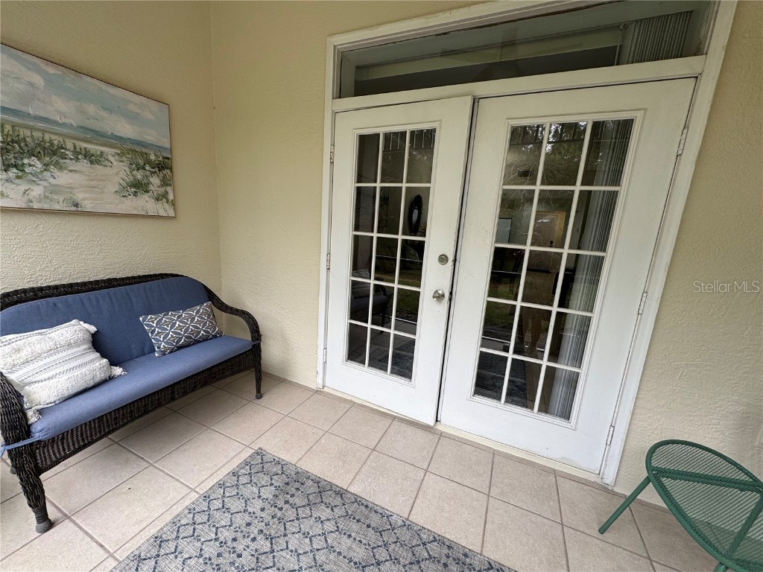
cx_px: 382
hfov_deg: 102.1
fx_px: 309
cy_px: 286
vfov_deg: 85.7
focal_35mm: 14
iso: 40
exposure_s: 1/116
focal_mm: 2.22
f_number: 2.2
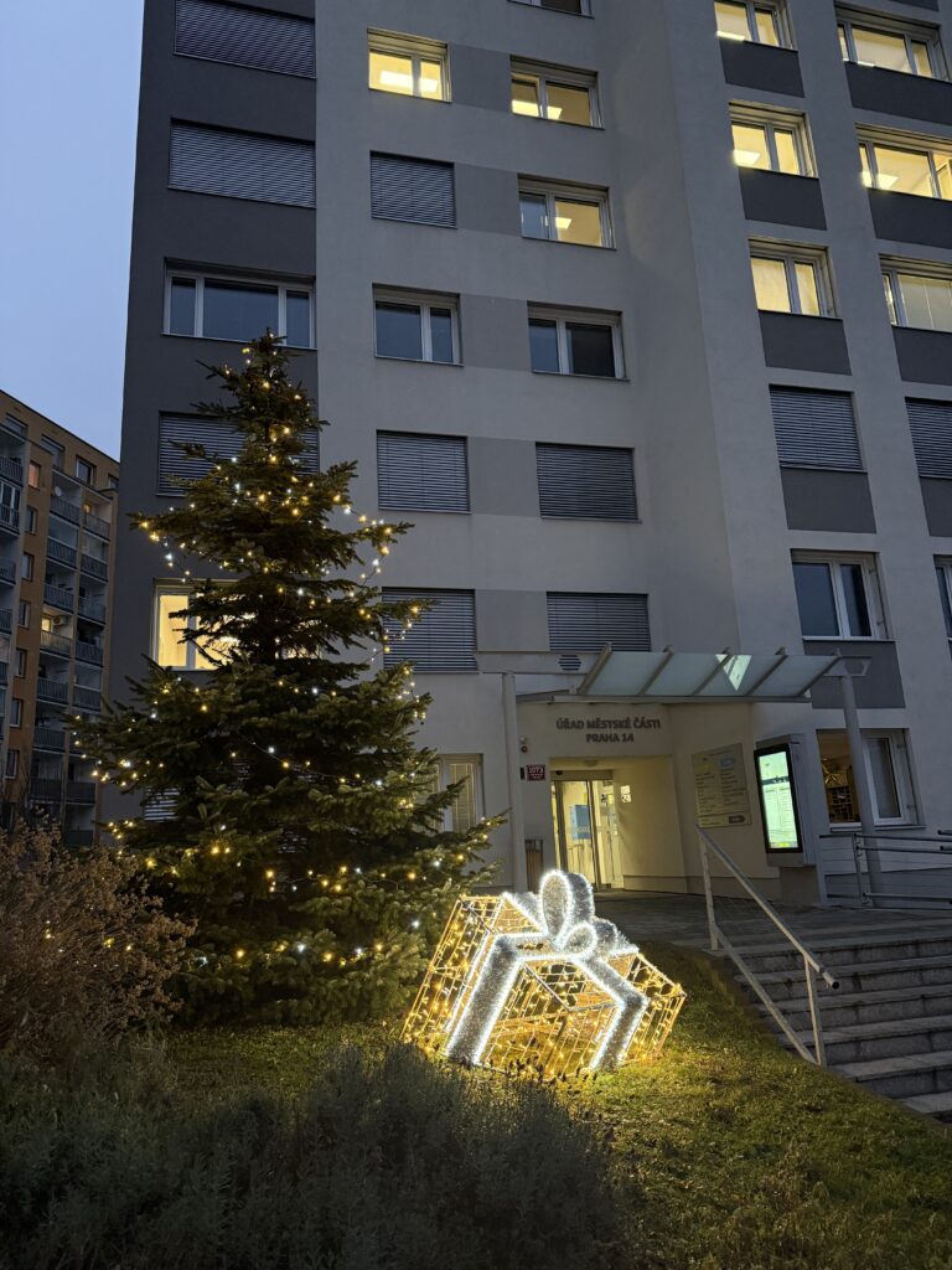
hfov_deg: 56.8
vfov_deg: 71.6
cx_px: 476
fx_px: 880
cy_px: 635
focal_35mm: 24
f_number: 1.78
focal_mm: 6.76
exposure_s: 1/50
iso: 400
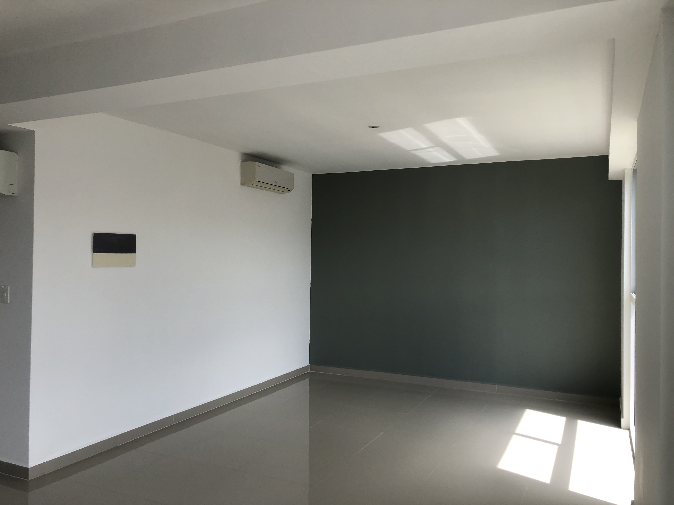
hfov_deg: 63.4
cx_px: 337
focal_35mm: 28
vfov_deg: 49.7
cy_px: 252
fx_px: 545
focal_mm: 3.99
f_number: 1.8
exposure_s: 1/649
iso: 20
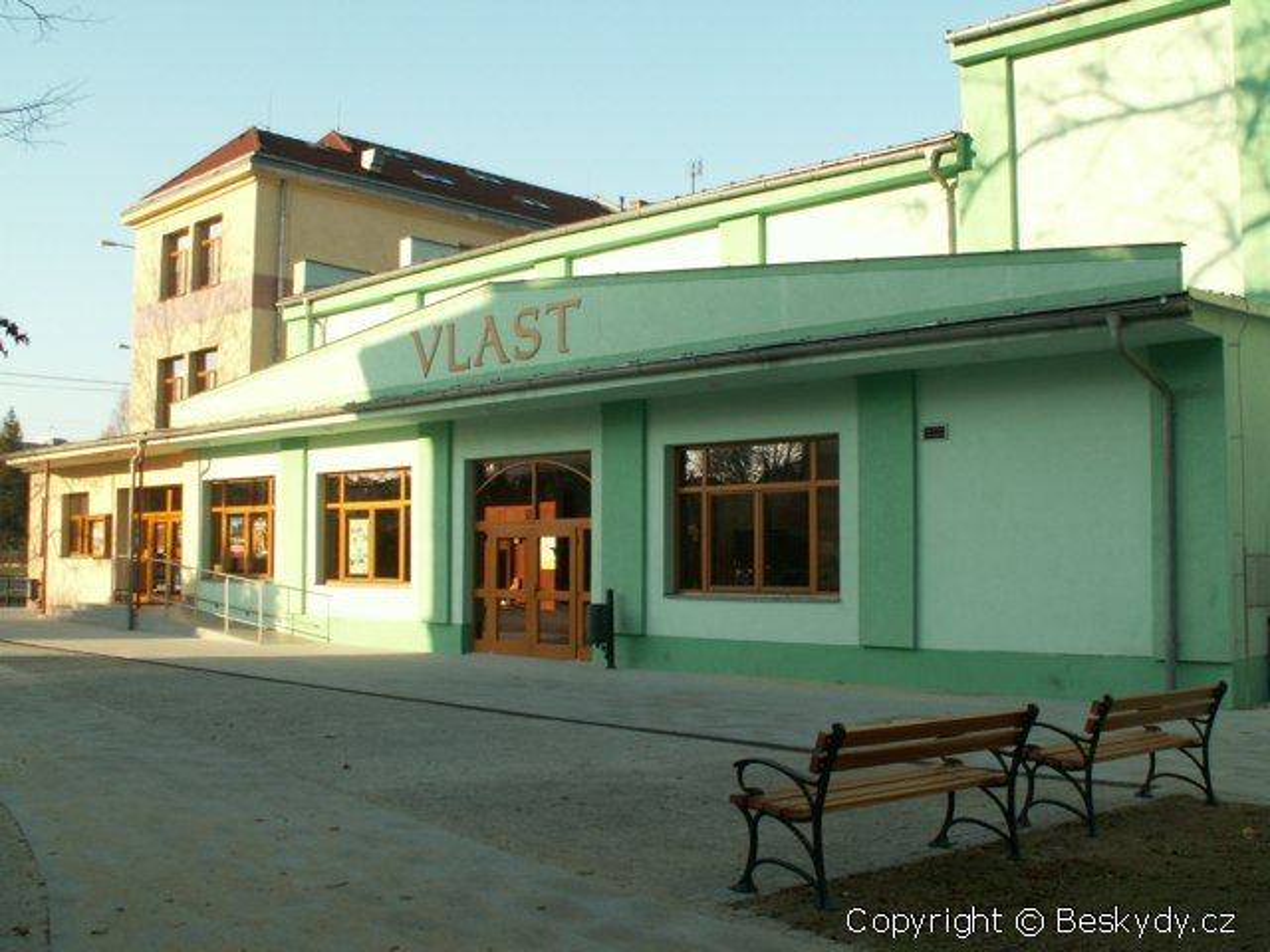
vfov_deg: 40.7
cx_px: 635
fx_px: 1284
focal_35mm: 35
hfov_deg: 52.6
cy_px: 476
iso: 50
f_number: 5
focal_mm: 5.86
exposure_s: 1/125
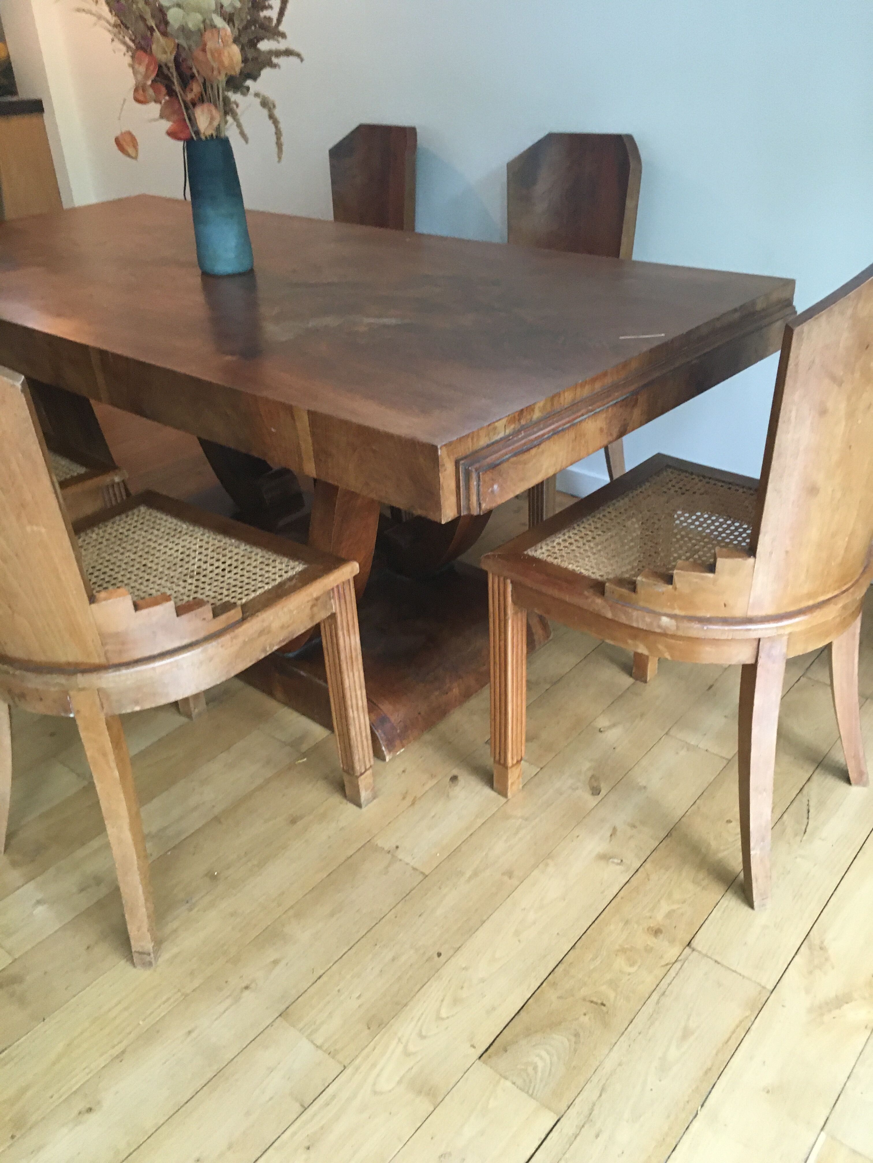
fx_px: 975
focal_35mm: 29
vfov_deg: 61.7
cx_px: 436
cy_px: 582
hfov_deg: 48.2
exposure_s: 1/25
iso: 200
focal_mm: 4.15
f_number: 2.2
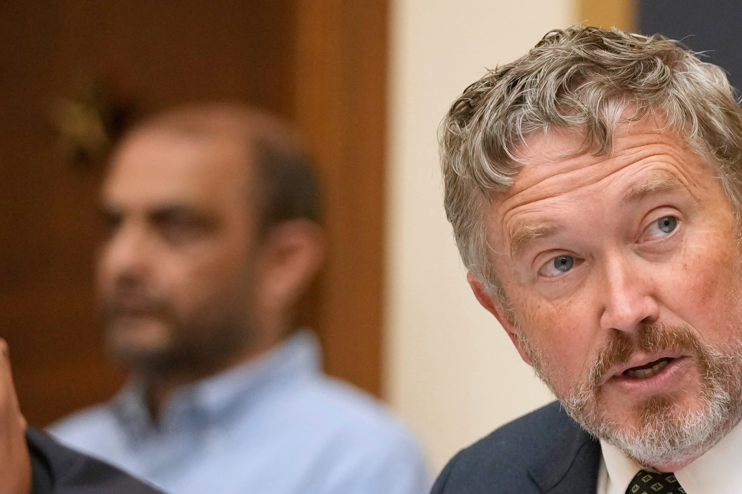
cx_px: 673
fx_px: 12592
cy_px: 467
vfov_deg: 2.2
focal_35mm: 611
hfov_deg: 3.4
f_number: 2.8
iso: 2000
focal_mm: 200
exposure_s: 1/500
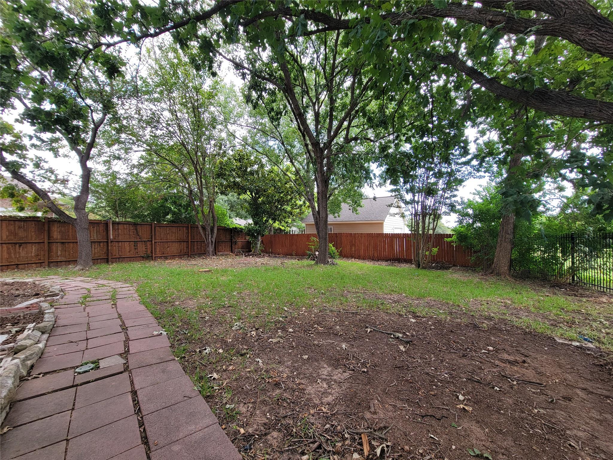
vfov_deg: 89.9
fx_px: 230
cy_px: 230
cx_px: 306
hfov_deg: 106.2
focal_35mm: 13
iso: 50
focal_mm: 2.2
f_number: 2.2
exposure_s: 1/249
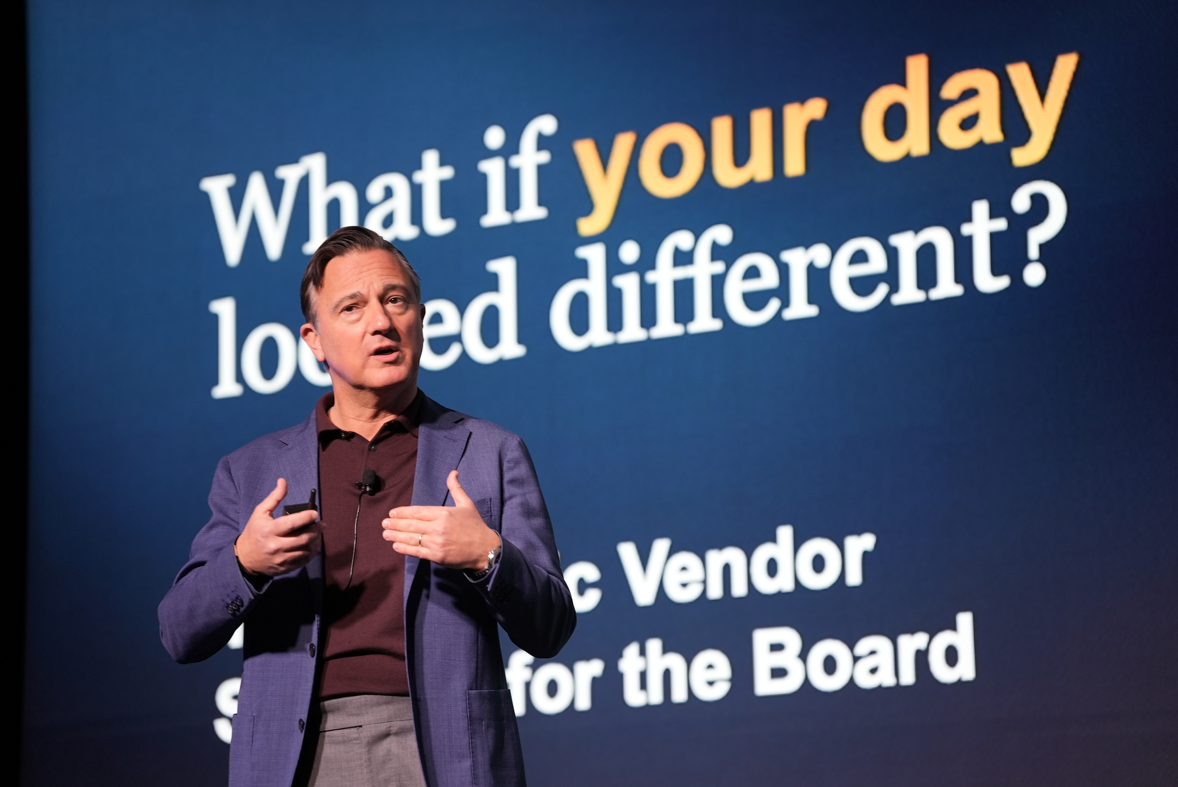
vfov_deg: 10.6
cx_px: 589
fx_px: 4259
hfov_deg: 15.7
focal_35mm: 130
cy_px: 394
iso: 500
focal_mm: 130.1
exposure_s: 1/125
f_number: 2.8
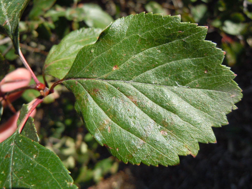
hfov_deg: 60.0
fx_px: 218
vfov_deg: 46.8
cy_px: 94
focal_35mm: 30
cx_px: 126
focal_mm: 5.4
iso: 100
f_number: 3.5
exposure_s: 1/500
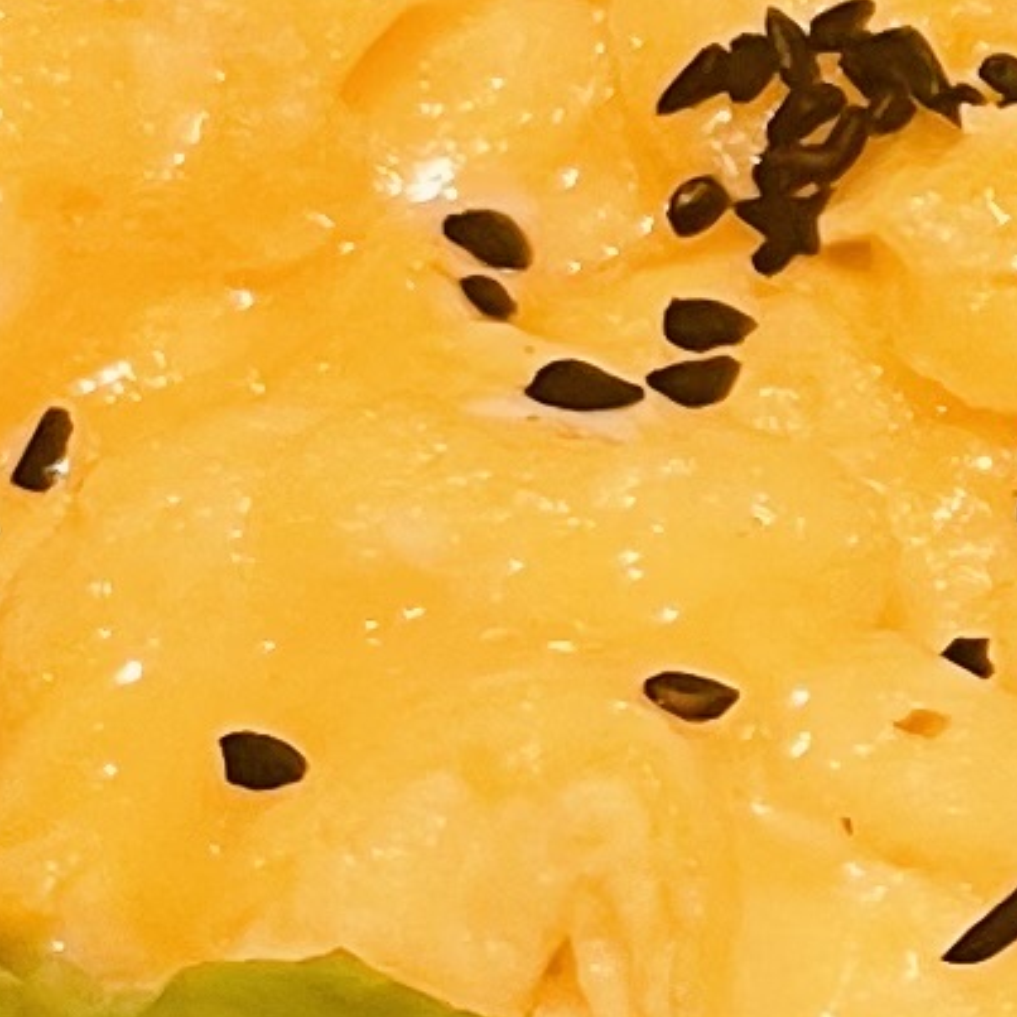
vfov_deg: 7.8
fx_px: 7346
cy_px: -351
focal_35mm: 221
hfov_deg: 7.3
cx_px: 2708
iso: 80
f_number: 1.6
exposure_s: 1/50
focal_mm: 5.1
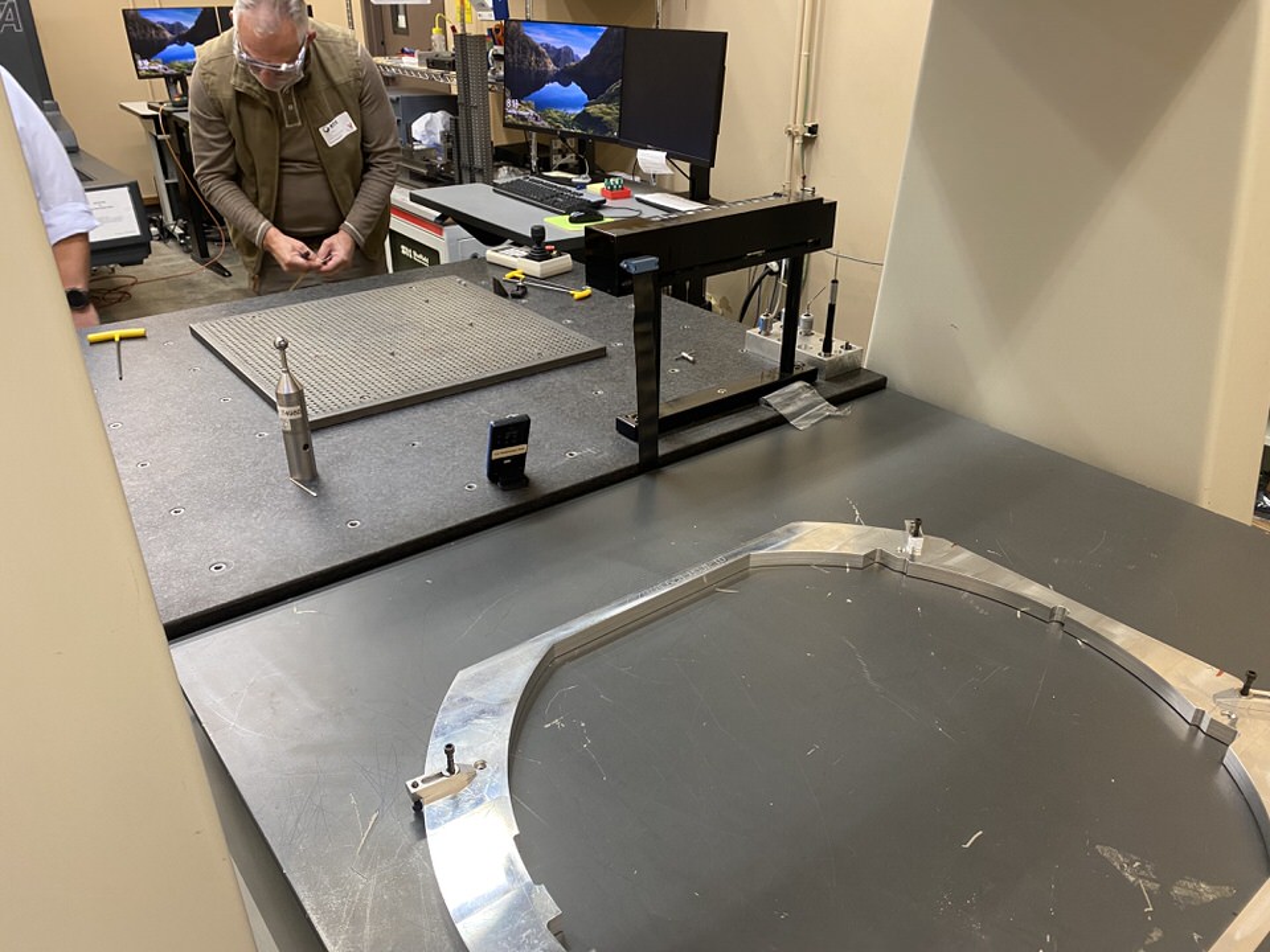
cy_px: 476
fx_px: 954
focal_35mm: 26
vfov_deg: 53.1
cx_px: 635
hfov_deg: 67.3
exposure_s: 1/60
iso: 160
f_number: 1.8
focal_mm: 4.25
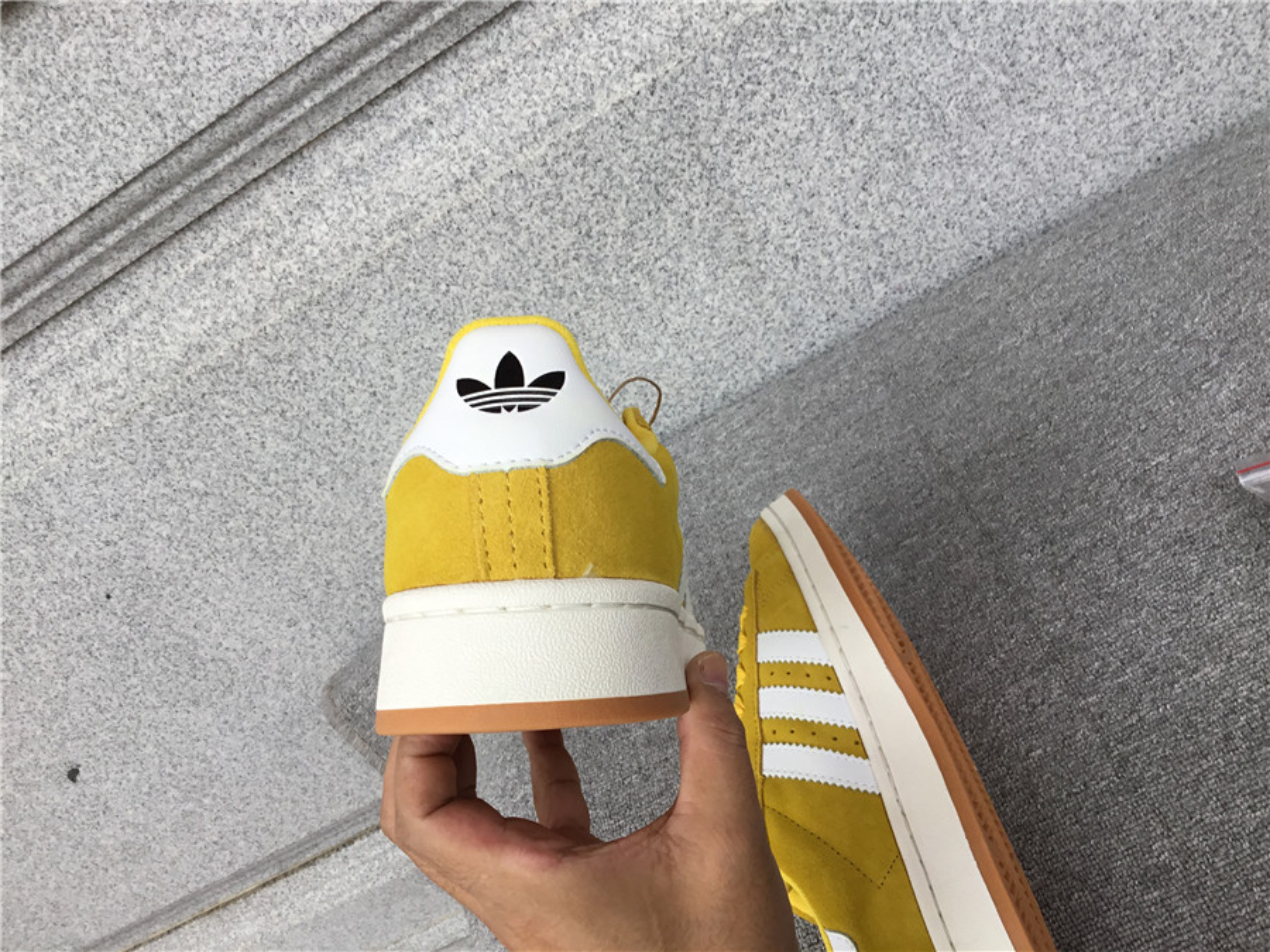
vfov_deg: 45.4
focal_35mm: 31
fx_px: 1137
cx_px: 635
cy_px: 476
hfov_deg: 58.4
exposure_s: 1/100
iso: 32
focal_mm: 3.3
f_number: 2.4
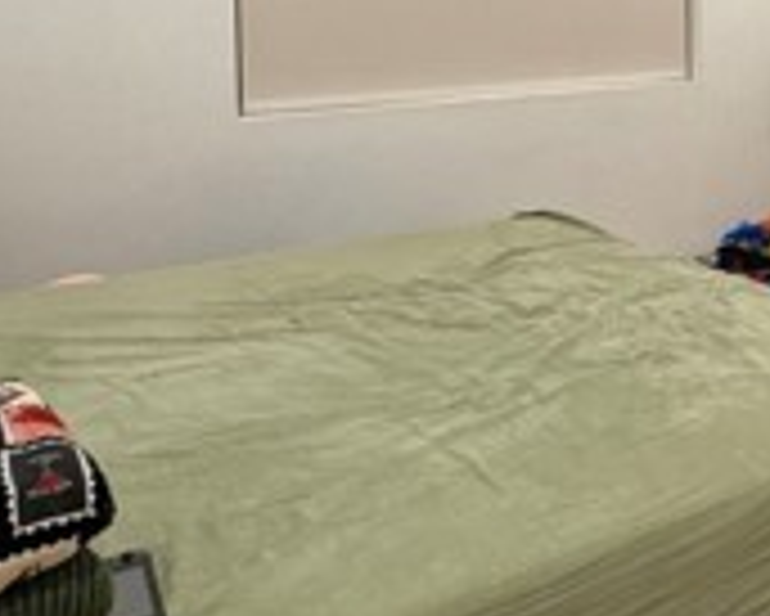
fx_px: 1163
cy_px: 18
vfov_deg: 28.1
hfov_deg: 34.4
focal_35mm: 51
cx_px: 707
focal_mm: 2.22
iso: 200
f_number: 2.2
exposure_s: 1/60
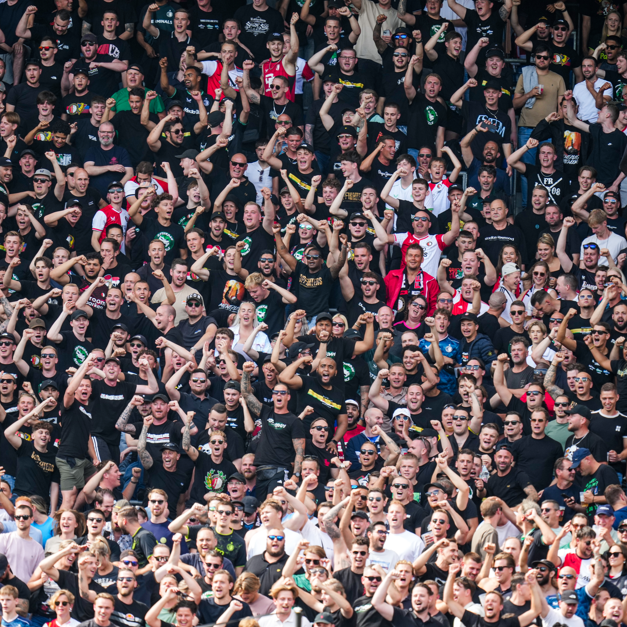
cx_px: 273
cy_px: 314
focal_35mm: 715
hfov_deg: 2.5
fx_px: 14652
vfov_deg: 2.5
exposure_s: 1/800
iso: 500
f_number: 4
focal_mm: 560
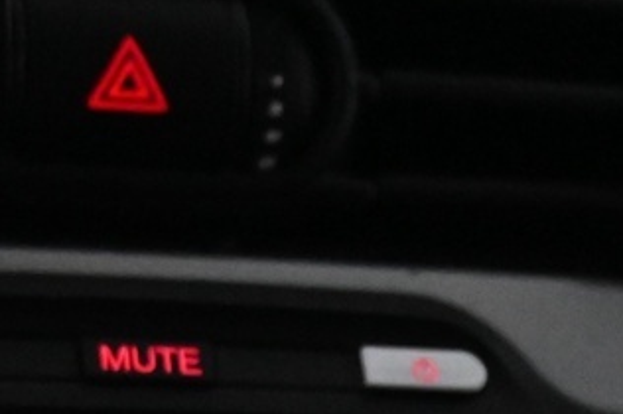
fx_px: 6656
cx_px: 146
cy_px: 856
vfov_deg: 3.5
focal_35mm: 385
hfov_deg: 5.4
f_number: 6.3
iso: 5000
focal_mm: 50
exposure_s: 1/250
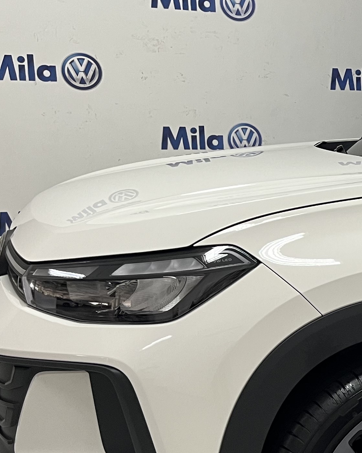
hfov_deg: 18.1
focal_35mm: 73
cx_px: 584
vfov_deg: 25.9
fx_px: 978
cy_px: 303
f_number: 1.6
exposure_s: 1/60
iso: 80
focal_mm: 5.1
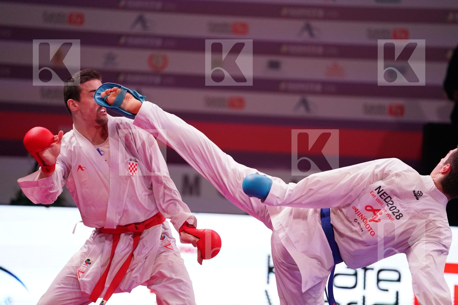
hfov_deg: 10.3
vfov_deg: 6.9
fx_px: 2544
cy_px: 152
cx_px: 229
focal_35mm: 200
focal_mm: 200
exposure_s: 1/1000
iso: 4000
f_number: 2.8
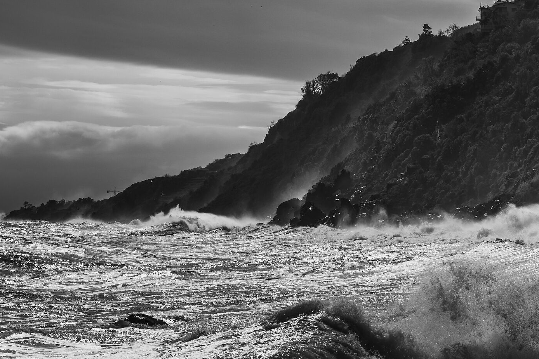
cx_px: 374
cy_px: 169
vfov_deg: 9.3
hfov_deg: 13.9
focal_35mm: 147
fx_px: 2201
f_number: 4.5
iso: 100
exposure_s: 1/6400
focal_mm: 85
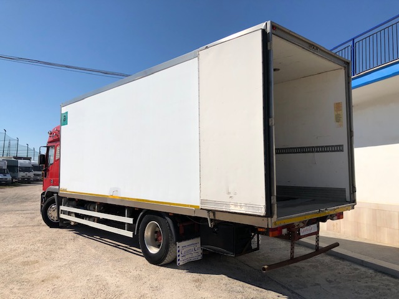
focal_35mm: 28
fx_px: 323
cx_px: 200
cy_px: 150
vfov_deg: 49.7
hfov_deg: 63.4
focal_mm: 4
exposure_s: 1/4808
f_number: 1.8
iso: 20
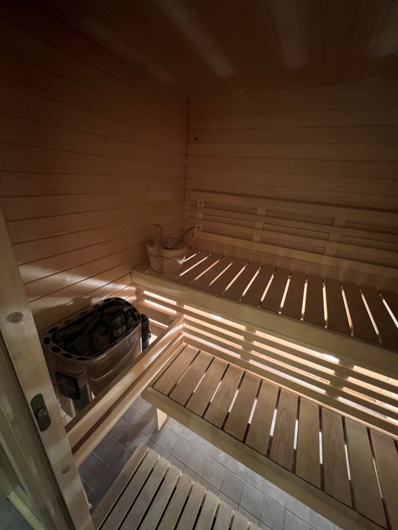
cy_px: 265
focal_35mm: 13
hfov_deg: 89.9
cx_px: 199
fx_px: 199
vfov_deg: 106.2
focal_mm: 1.57
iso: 500
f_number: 1.8
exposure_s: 1/50
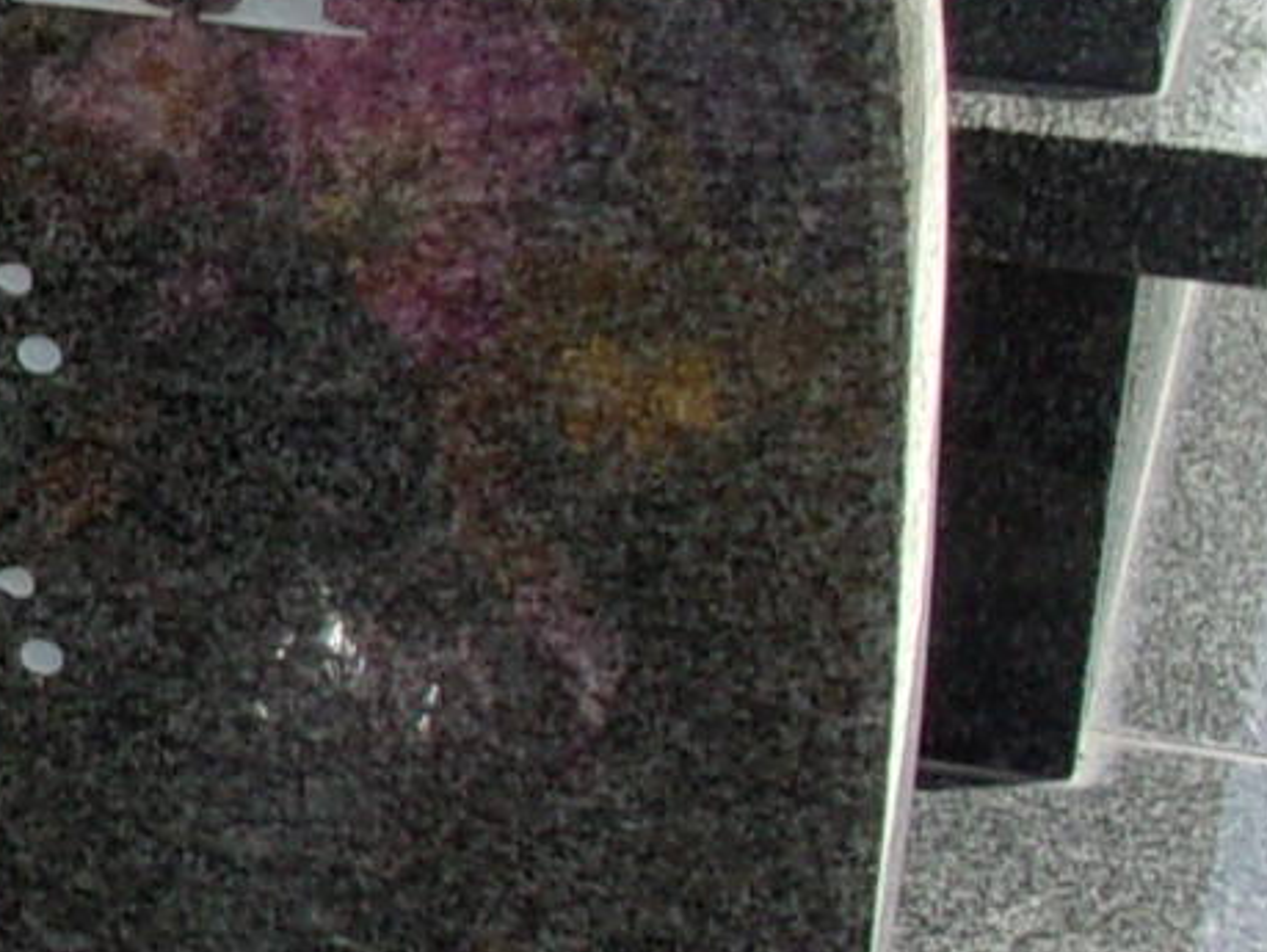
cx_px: -1234
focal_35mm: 158
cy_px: 367
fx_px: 5788
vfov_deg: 9.4
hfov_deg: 11.3
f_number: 10.8
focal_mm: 5.1
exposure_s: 1/56
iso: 80
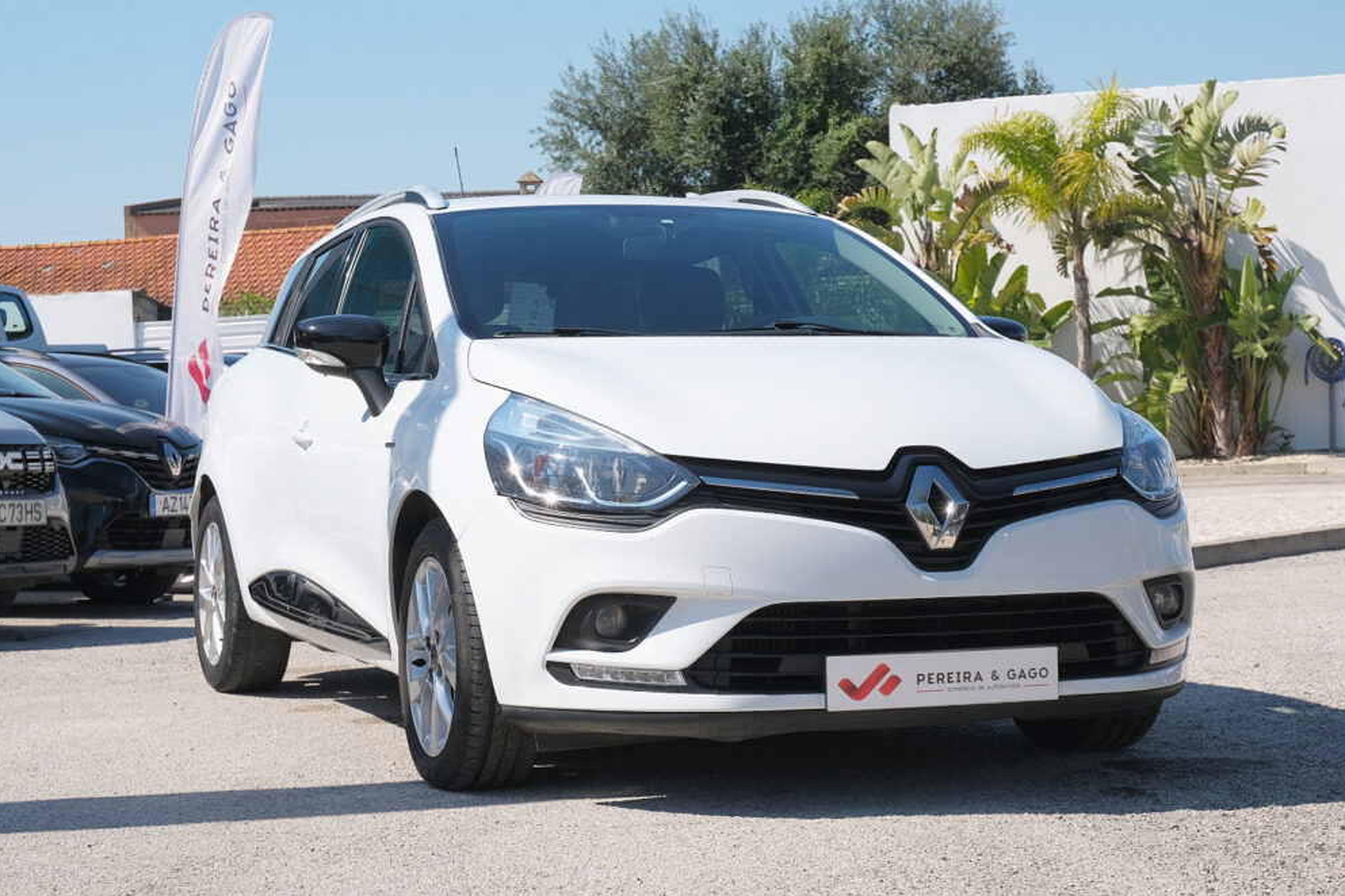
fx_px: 2503
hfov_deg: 30.1
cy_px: 451
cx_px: 688
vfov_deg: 20.3
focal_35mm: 67
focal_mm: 43.2
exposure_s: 1/320
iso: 160
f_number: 9
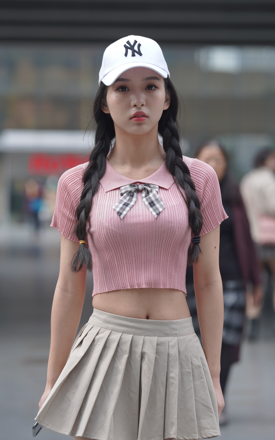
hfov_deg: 8.1
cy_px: 238
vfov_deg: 12.9
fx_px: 1943
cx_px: 127
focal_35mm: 162
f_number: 4
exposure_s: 1/500
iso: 320
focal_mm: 135
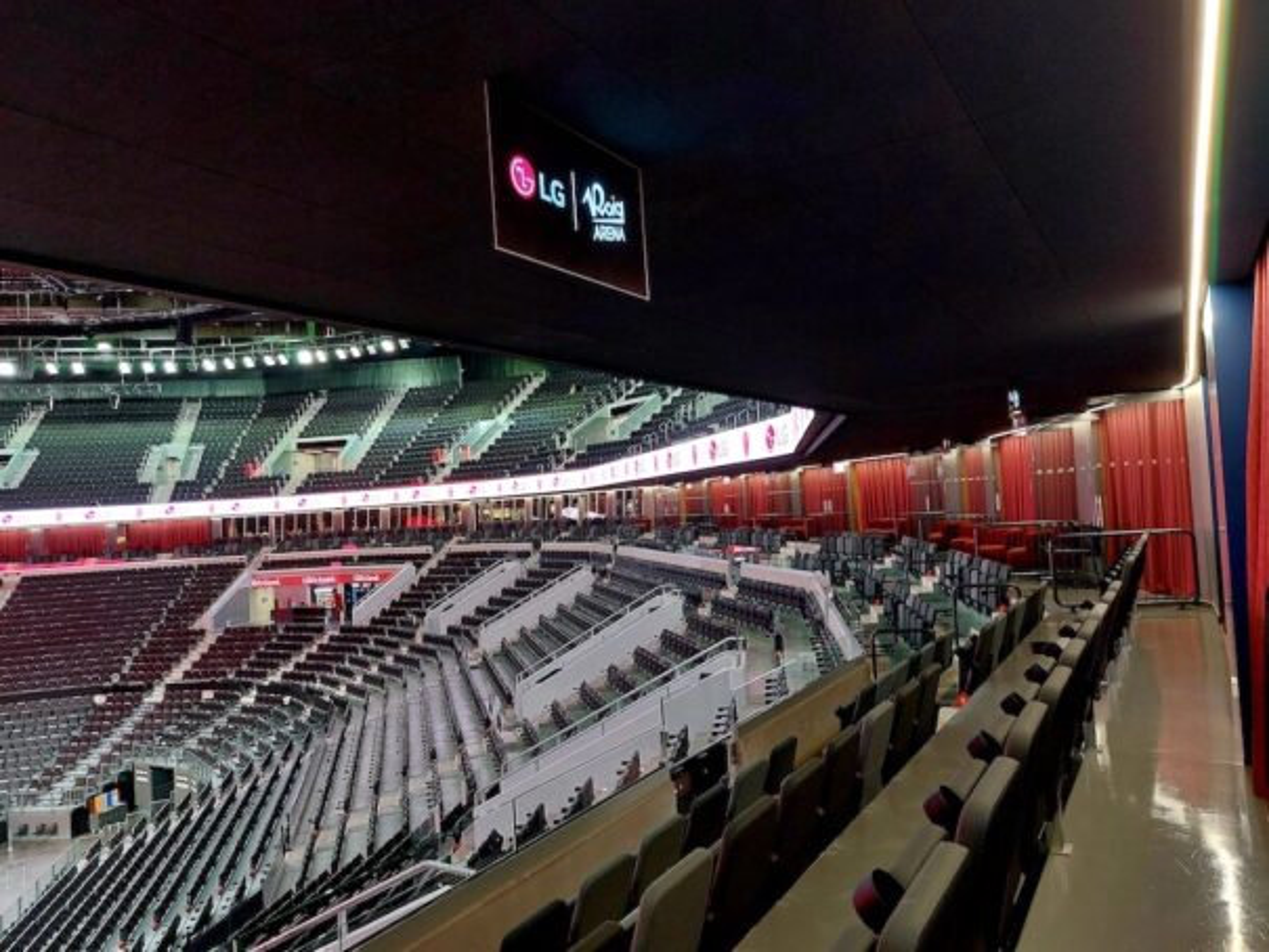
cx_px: 634
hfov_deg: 69.4
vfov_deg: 54.9
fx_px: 917
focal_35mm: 25
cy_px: 476
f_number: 1.8
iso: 250
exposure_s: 1/50
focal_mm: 5.23
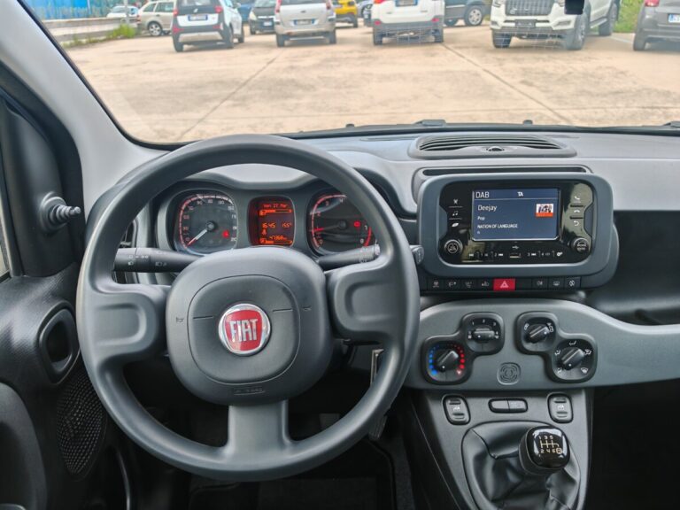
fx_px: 530
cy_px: 255
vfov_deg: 51.4
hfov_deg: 65.3
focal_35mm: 27
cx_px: 340
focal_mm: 6.83
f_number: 2
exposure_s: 1/220
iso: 125
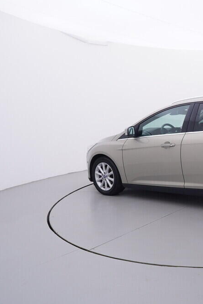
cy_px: 150
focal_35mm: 35
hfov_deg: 33.0
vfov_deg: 54.7
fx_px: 294
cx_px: 227
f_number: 5
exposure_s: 1/80
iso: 200
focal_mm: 15
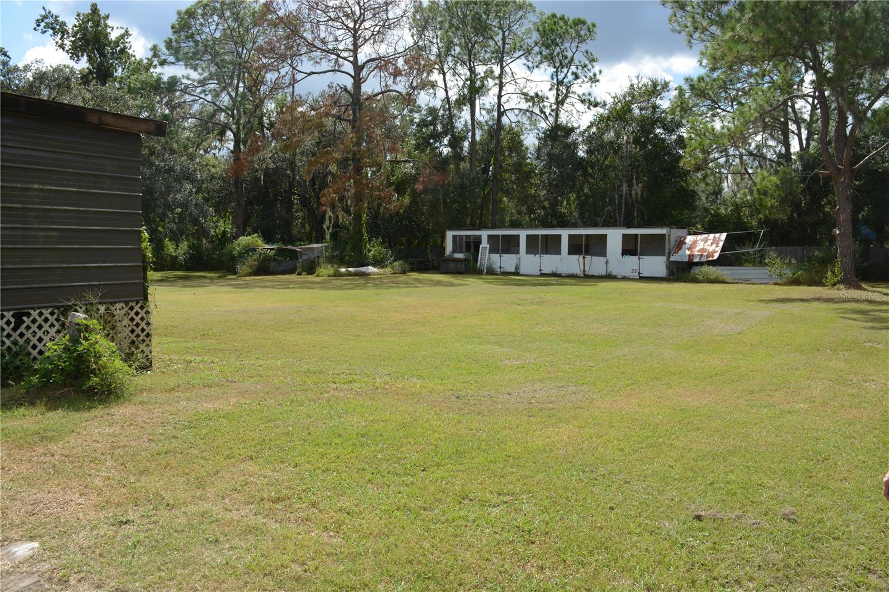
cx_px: 444
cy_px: 296
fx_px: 667
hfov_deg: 67.4
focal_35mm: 27
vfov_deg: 47.9
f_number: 8
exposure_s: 1/250
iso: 160
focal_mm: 18
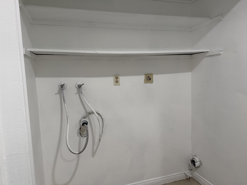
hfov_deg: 71.6
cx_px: 124
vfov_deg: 56.8
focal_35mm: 24
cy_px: 92
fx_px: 171
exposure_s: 1/120
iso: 200
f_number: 1.78
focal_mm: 6.76
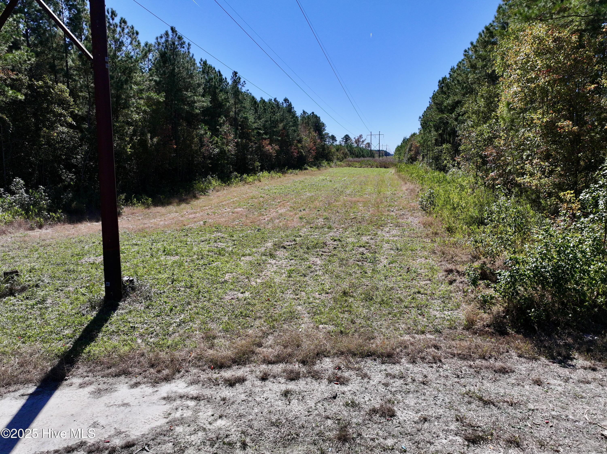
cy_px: 227
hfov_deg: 71.6
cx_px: 304
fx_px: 421
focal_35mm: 24
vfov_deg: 56.8
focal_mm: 12.29
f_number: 2.8
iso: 140
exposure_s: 1/240
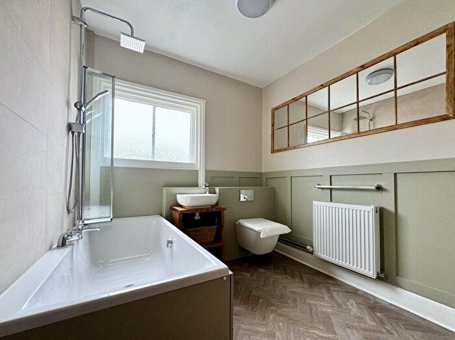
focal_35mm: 14
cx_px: 228
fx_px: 184
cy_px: 170
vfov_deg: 85.6
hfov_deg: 102.1
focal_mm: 2.22
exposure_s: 1/99
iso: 200
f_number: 2.2
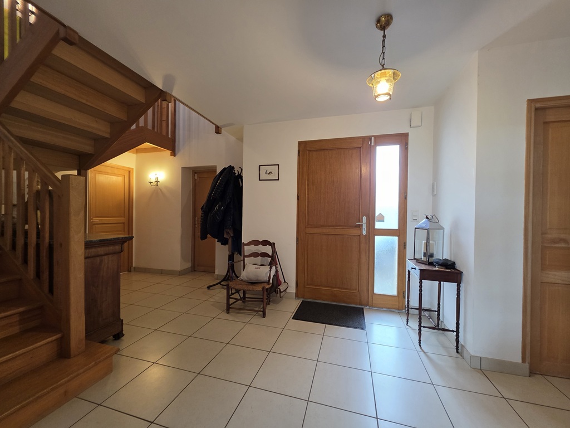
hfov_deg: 106.2
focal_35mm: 13
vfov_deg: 89.9
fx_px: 214
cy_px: 214
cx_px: 285
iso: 200
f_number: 1.9
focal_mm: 2.2
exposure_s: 1/100
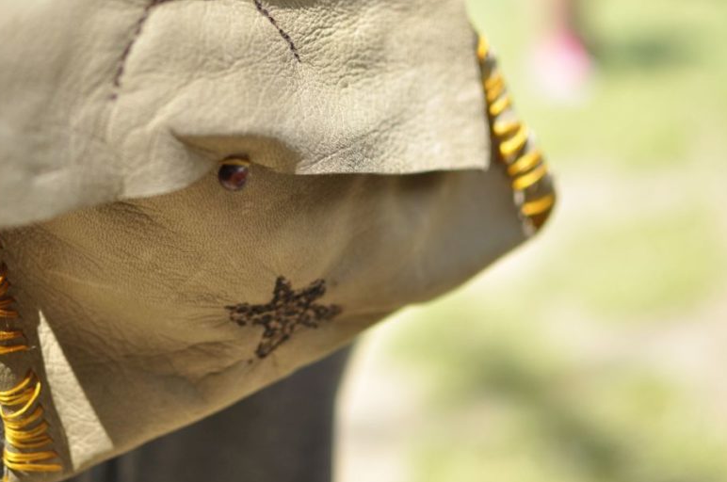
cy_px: 184
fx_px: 1404
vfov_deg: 19.4
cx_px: 249
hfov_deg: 28.8
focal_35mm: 70
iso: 200
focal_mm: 35
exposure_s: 1/2000
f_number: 1.8
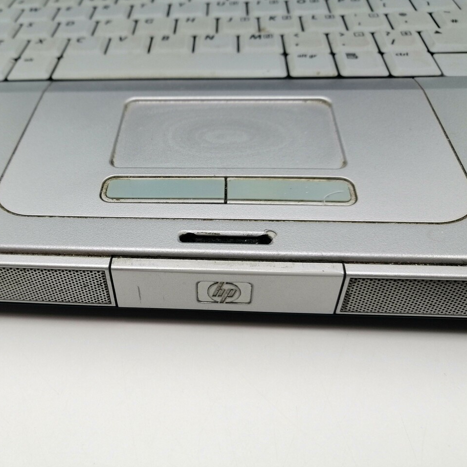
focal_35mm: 32
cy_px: 233
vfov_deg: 51.1
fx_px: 488
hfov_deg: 50.4
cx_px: 167
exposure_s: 1/111
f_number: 1.8
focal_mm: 3.95
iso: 50
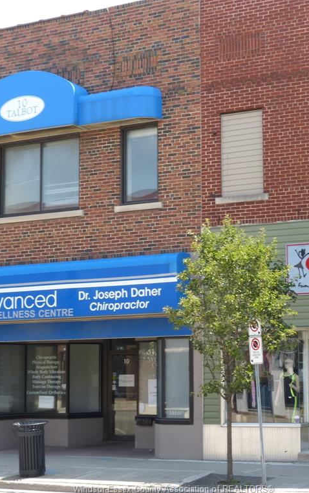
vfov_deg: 29.0
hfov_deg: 18.4
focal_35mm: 71
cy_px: 247
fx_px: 956
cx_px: 174
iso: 100
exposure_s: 1/200
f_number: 4
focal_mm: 9
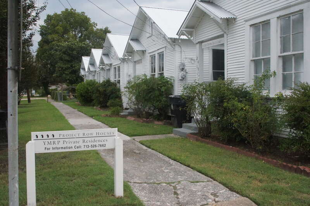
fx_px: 310
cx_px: 155
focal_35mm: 36
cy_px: 103
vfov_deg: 36.8
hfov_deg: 53.2
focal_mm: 24
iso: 3200
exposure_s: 1/400
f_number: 10
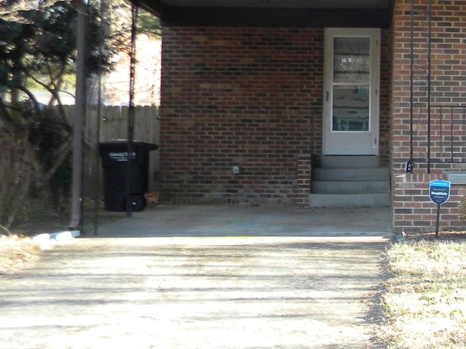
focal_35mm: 82
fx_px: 1104
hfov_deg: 21.4
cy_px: 95
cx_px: 618
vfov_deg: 17.9
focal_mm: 5
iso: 110
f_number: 3.5
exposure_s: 1/80.7
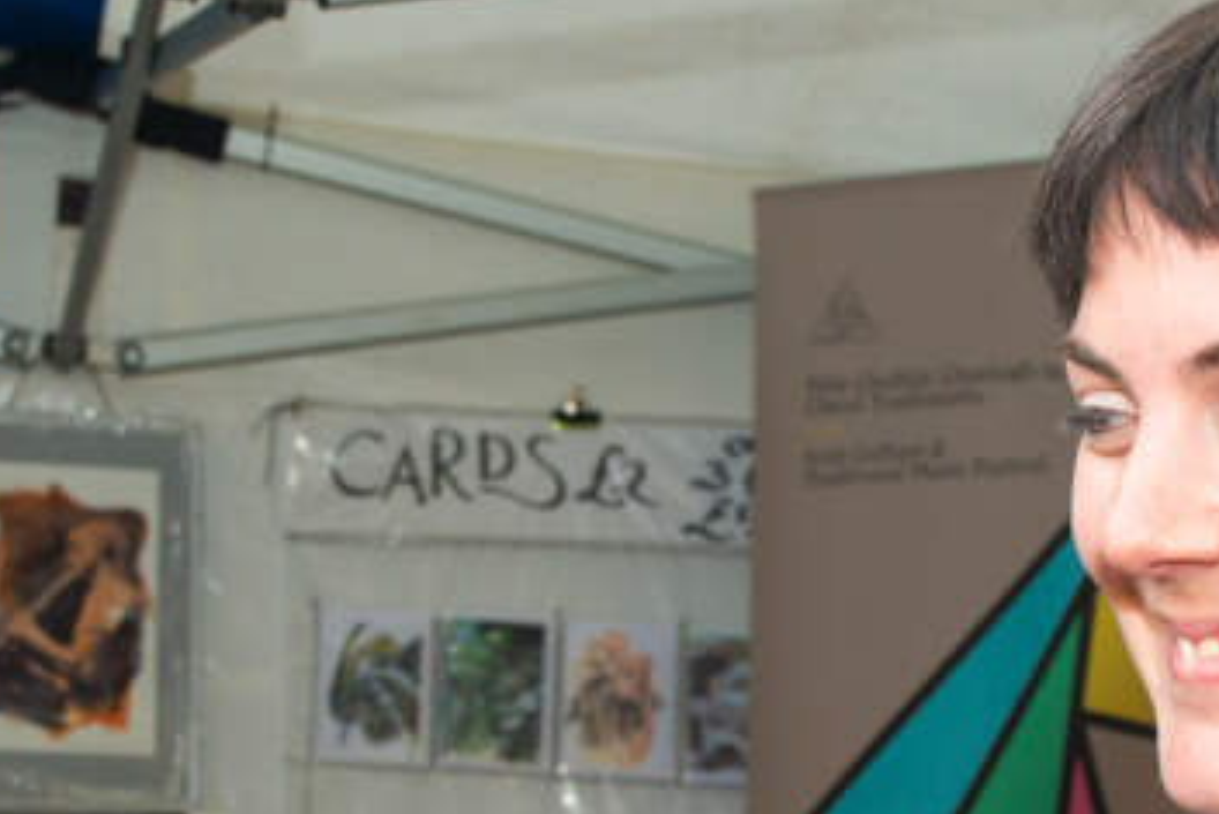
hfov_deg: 14.3
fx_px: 4844
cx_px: 800
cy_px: 762
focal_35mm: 143
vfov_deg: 9.6
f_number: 4.5
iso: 200
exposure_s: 1/160
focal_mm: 28
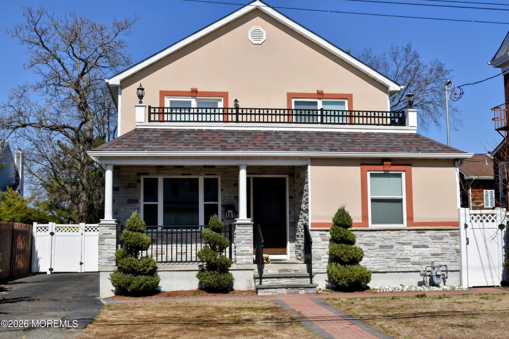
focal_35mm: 45
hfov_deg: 43.6
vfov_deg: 29.9
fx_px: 636
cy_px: 170
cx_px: 254
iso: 100
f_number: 8
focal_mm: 30
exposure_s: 1/800
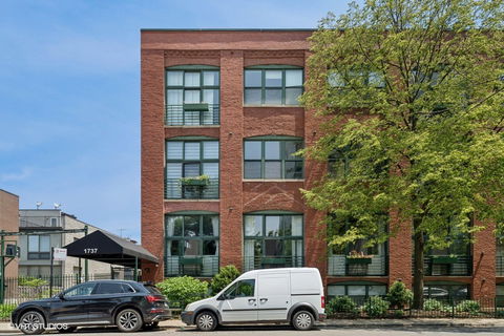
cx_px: 252
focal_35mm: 19
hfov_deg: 86.9
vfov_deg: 64.6
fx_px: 266
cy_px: 168
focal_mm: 19
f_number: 8
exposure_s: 1/800
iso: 320
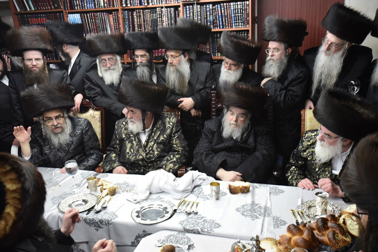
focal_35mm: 35
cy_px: 126
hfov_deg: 54.4
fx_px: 368
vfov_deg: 37.9
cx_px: 189
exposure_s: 1/125
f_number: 6.3
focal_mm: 35
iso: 3200
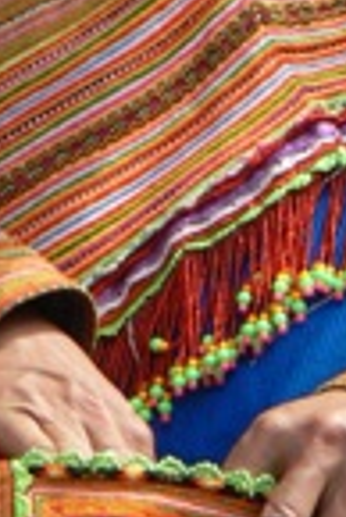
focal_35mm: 715
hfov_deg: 1.9
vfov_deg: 2.9
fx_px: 10283
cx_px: 218
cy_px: -141
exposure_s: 1/250
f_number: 5.6
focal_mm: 31.6
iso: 80
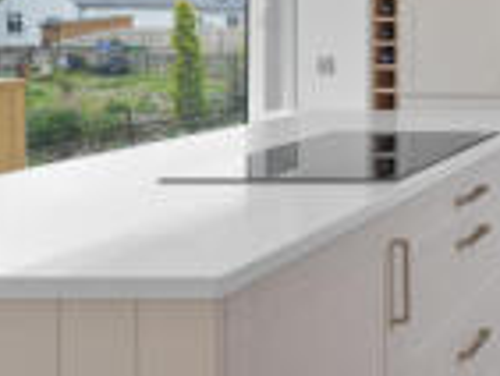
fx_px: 795
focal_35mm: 55
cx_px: 784
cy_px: 59
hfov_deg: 24.9
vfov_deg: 26.0
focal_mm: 17
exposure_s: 1/15
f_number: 7.1
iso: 250
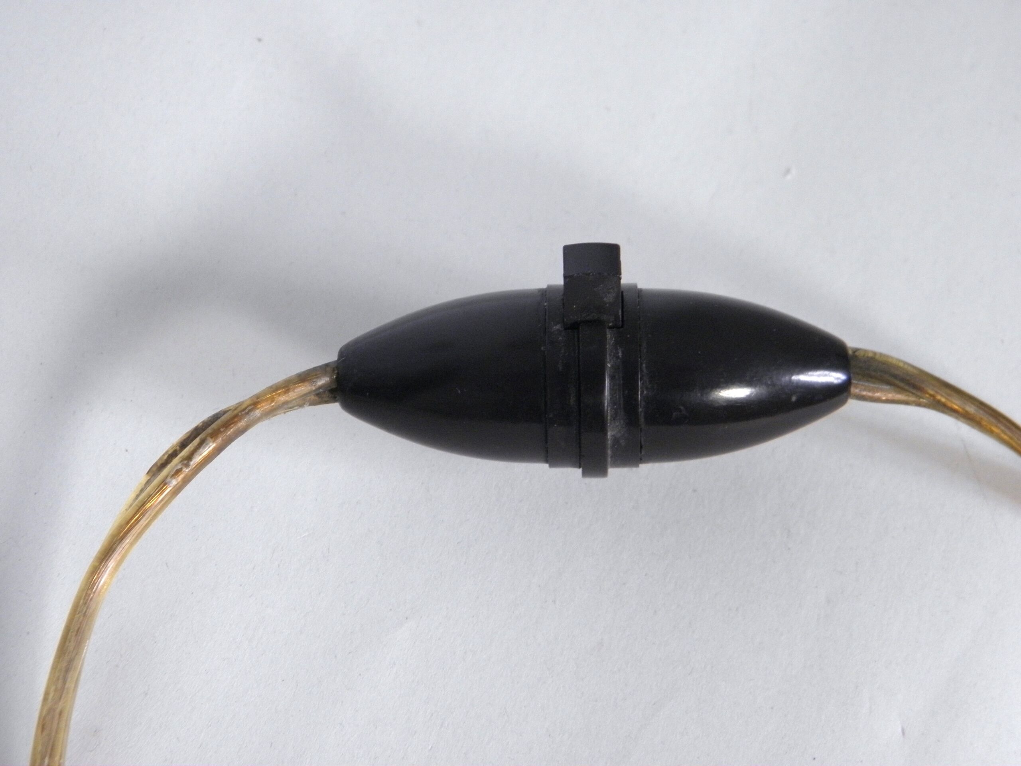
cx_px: 510
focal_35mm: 80
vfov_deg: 18.4
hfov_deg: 24.4
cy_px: 383
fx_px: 2360
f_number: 4.4
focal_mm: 14.3
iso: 200
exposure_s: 1/30
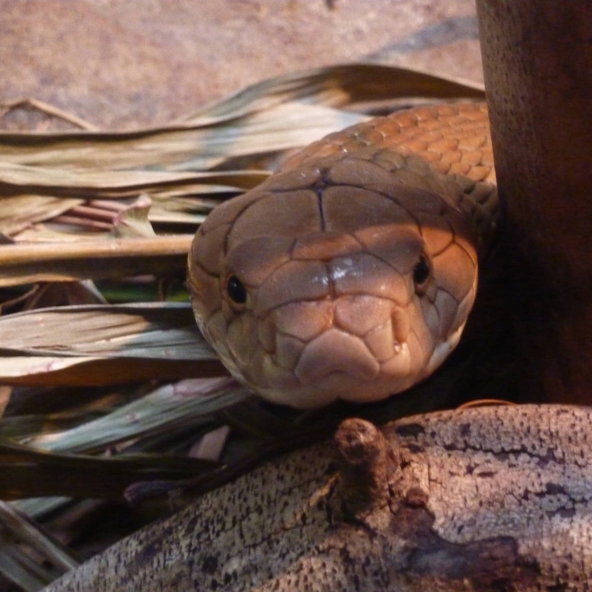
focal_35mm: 355
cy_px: 297
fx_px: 6869
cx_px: 338
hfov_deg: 4.9
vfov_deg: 4.9
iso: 800
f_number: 4.9
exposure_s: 1/8
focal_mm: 49.2
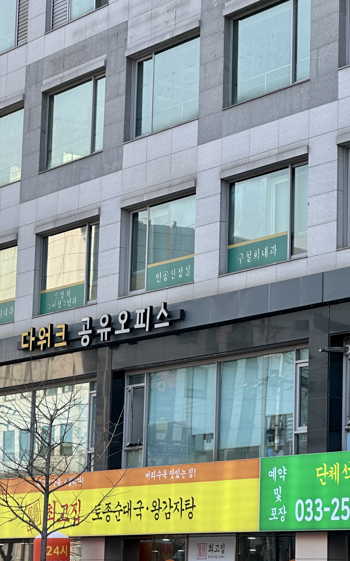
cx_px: 175
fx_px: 1816
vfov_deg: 17.5
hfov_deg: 11.0
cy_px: 259
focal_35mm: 119
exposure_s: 1/137
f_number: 2.8
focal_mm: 9
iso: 32
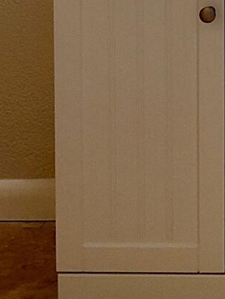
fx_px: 1100
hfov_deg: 10.5
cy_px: -266
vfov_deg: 13.6
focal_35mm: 127
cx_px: 482
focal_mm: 5.4
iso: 125
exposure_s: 1/60.2
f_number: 1.8
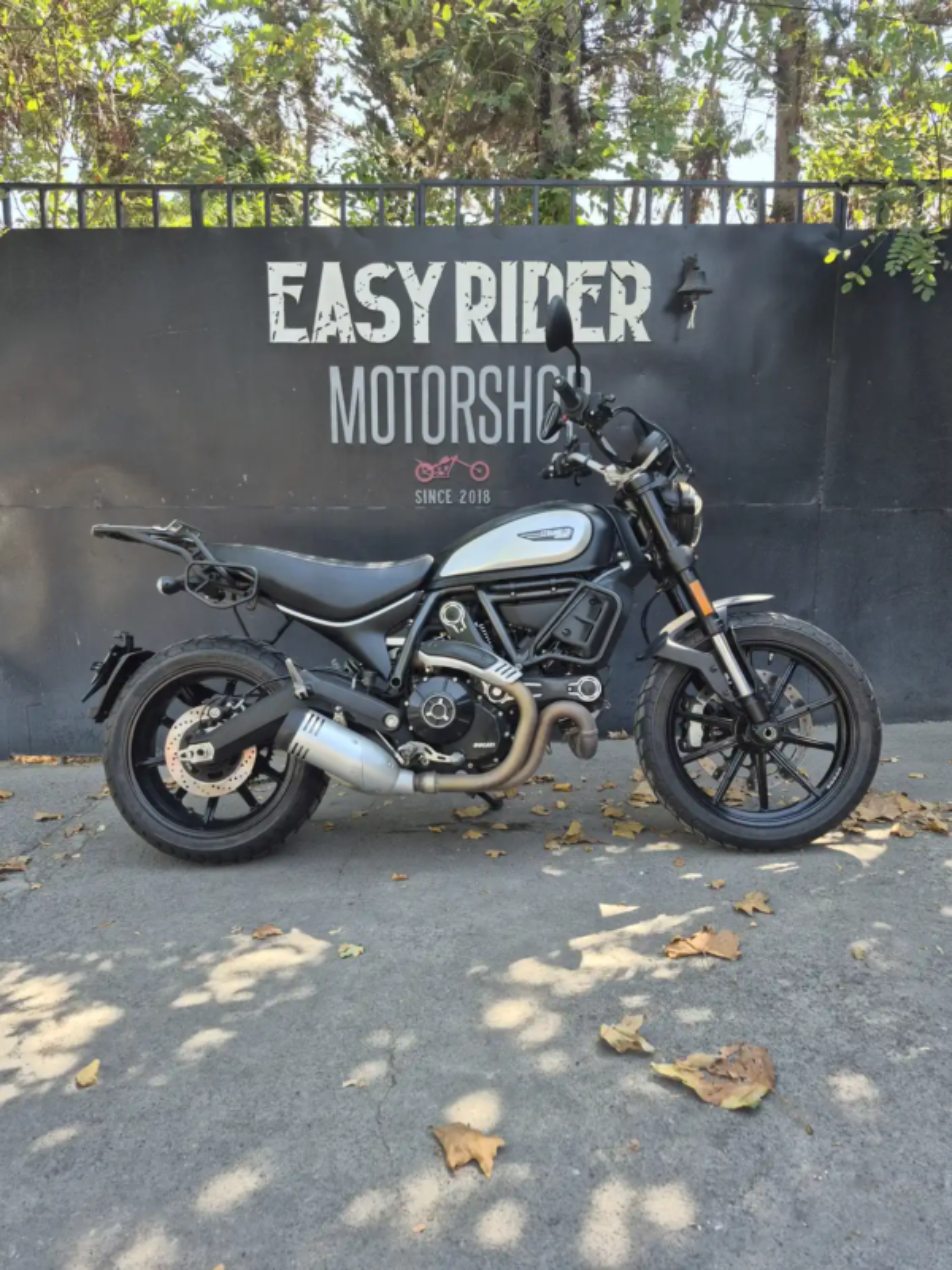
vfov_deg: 73.9
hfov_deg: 58.9
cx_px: 476
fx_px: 843
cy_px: 635
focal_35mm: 23
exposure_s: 1/217
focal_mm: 5.4
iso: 25
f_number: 1.8
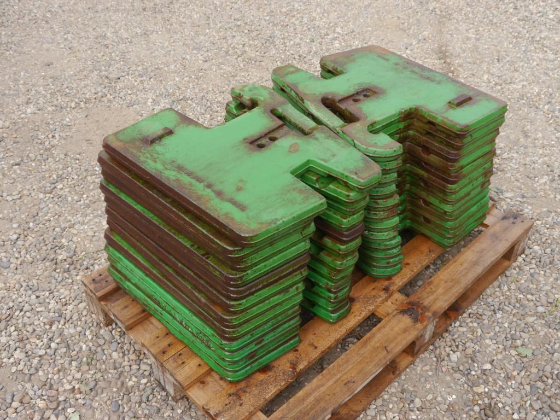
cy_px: 210
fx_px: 582
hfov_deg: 51.4
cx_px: 280
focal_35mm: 36
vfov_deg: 39.7
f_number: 5.6
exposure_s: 1/160
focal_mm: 18
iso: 160
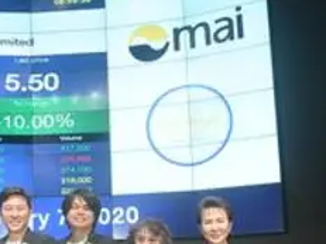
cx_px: -27
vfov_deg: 22.1
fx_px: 612
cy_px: 211
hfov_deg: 27.5
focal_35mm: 65
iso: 1600
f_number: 4.5
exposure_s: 1/80
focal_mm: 20
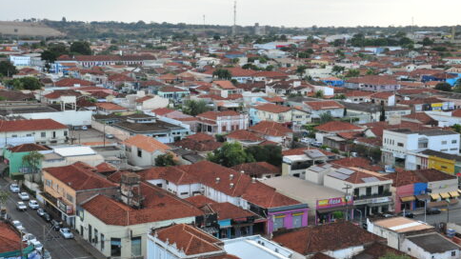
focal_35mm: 60
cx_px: 231
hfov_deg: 34.9
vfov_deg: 20.0
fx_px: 733
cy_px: 128
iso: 800
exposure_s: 1/320
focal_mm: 38
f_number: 10
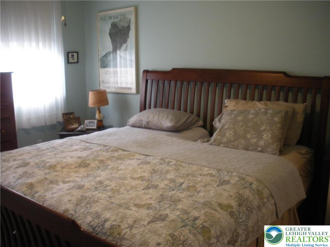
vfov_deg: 40.7
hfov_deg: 52.6
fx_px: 334
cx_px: 165
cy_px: 124
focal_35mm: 35
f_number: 3.5
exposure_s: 1/35
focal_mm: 6.3
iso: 400
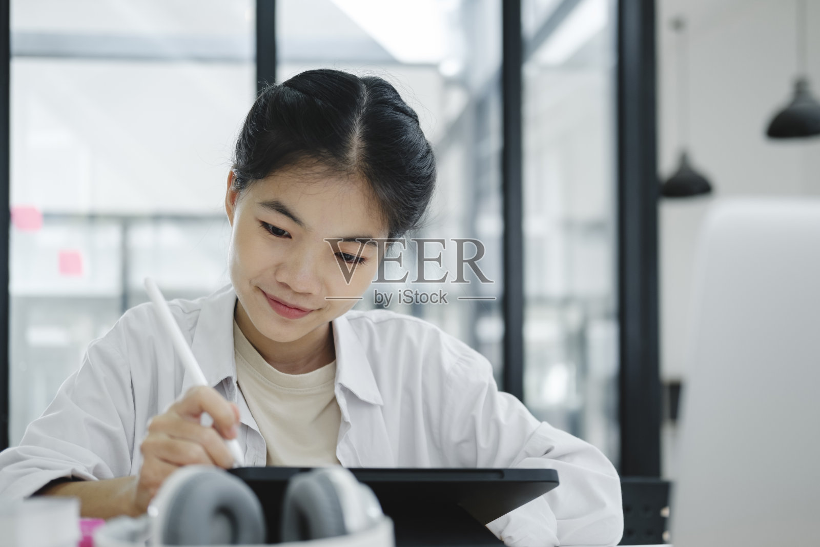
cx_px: 410
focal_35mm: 53
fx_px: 1207
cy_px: 274
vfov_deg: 25.5
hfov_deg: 37.5
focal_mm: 35
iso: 250
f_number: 2
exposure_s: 1/80
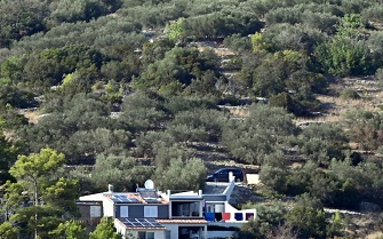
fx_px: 4622
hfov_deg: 4.7
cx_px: 481
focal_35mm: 443
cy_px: 174
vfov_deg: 3.0
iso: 140
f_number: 5.6
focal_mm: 112
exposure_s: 1/500
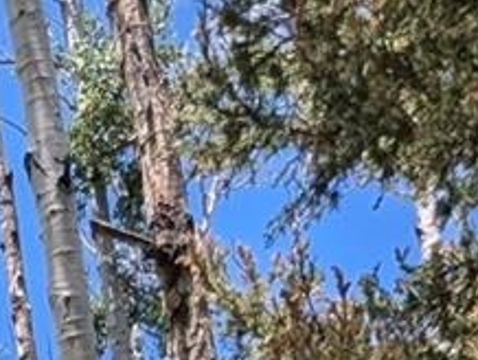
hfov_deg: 19.1
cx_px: -147
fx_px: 1313
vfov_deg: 10.2
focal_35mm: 95
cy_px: 1141
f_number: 2.2
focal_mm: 1.95
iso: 41
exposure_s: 1/831
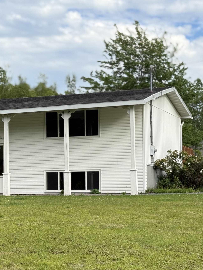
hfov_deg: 17.0
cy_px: 162
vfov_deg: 22.7
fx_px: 673
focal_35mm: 86
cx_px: 42
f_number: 1.78
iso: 64
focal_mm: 6.76
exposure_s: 1/2208
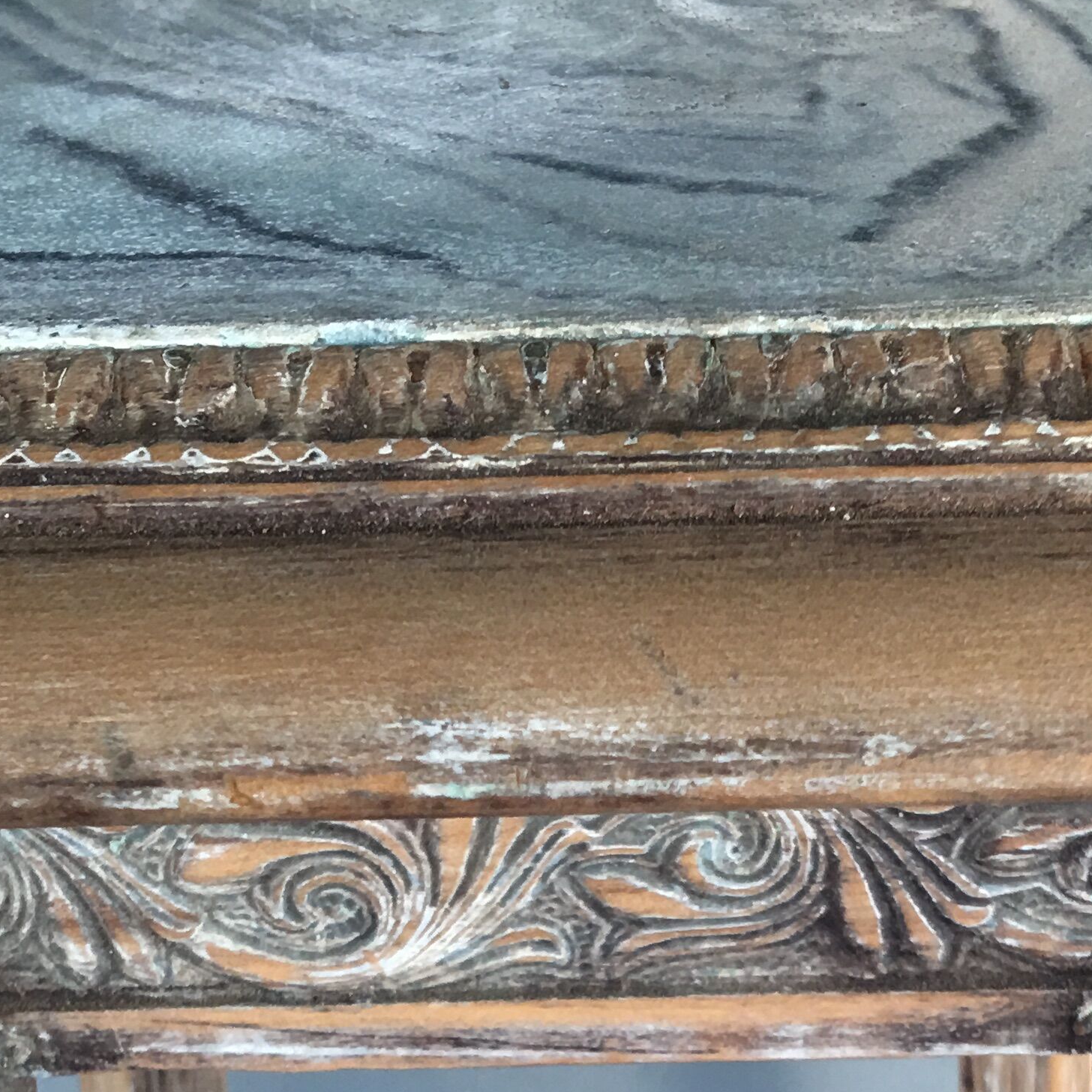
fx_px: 2534
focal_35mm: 71
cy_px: 1207
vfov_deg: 22.9
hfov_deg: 24.3
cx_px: 637
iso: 32
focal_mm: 4.15
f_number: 2.2
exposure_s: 1/33
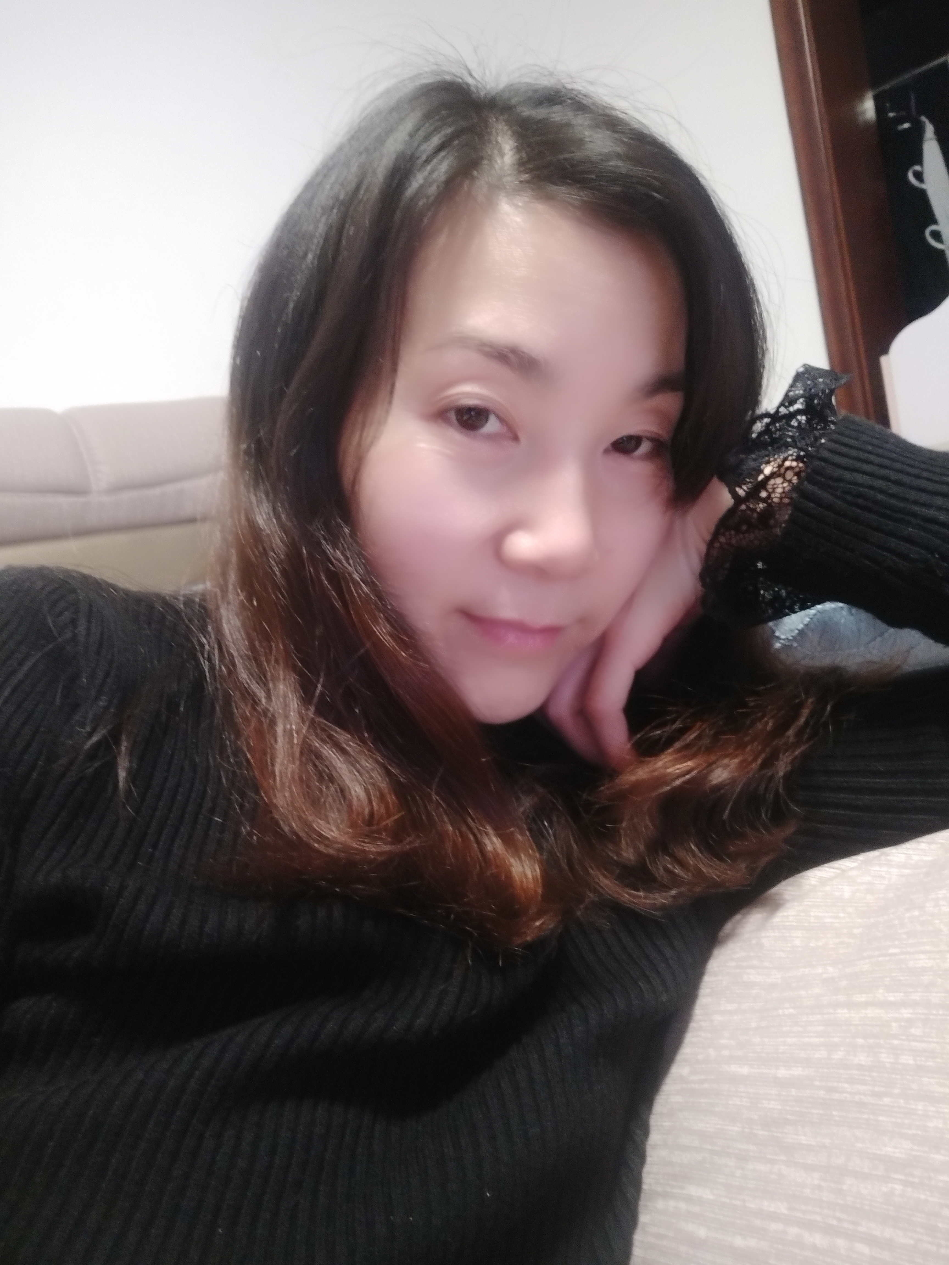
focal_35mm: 21
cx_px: 474
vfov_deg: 79.0
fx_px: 768
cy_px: 632
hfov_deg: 63.4
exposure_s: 1/20
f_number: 2
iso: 1000
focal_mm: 3.57
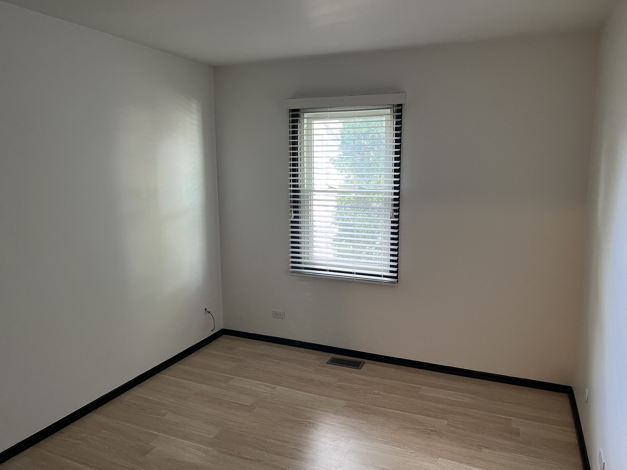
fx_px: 471
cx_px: 314
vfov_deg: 53.1
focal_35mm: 26
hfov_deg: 67.3
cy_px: 235
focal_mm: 5.7
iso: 160
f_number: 1.5
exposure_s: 1/60
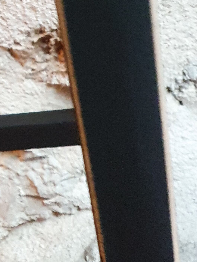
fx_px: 569
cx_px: 10
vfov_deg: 22.5
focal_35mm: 75
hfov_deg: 19.2
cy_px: 364
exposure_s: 1/50
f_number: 2.4
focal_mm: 4.32
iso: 800
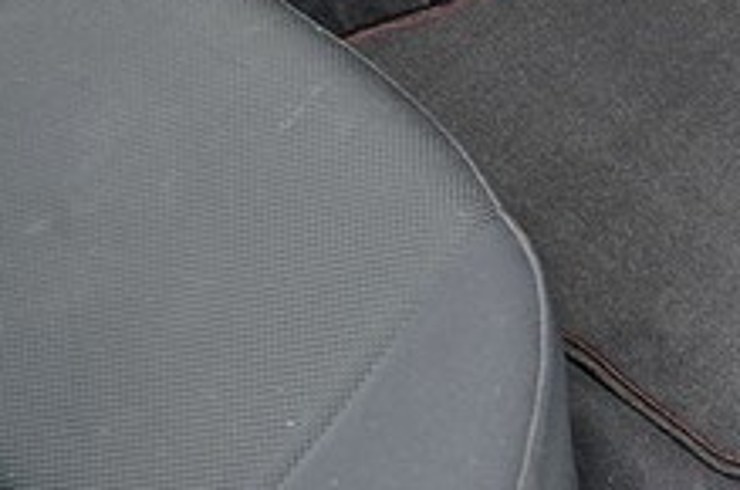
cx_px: 696
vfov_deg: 18.8
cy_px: 149
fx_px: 1476
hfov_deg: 27.0
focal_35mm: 72
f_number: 5
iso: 800
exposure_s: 1/3
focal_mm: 25
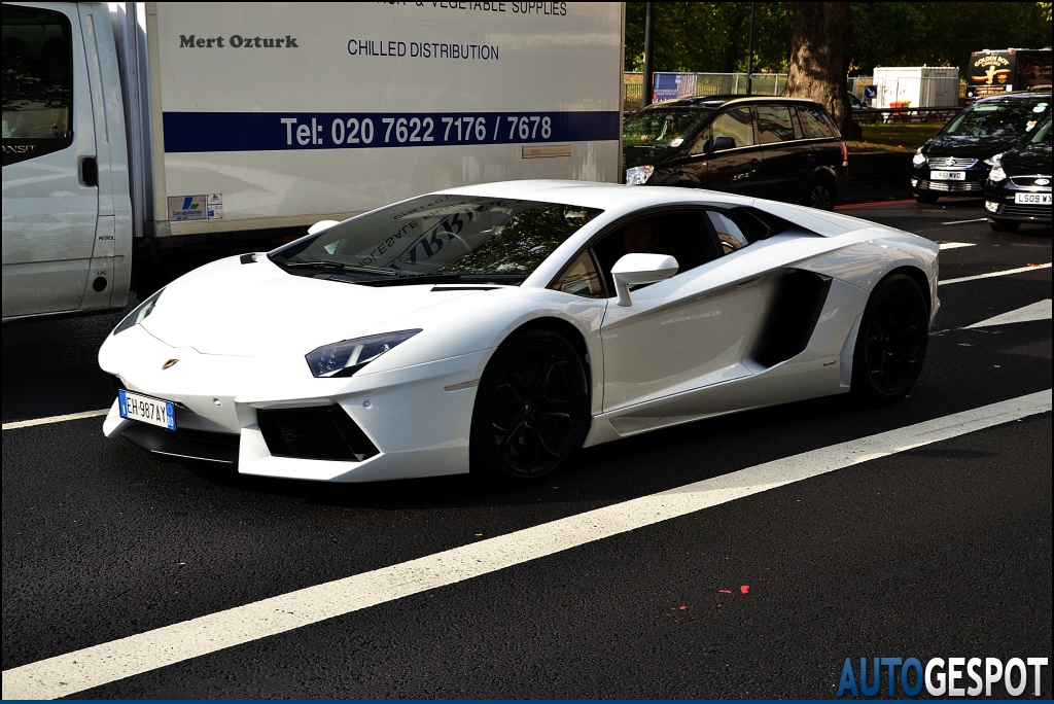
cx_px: 527
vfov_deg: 25.8
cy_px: 352
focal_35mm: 52
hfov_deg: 37.8
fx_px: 1538
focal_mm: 35
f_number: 7.1
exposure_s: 1/200
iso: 100
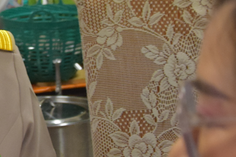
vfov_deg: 6.2
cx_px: -162
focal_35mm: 222
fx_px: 1455
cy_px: 62
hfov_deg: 8.9
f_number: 4.5
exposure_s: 1/125
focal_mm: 38
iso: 1600
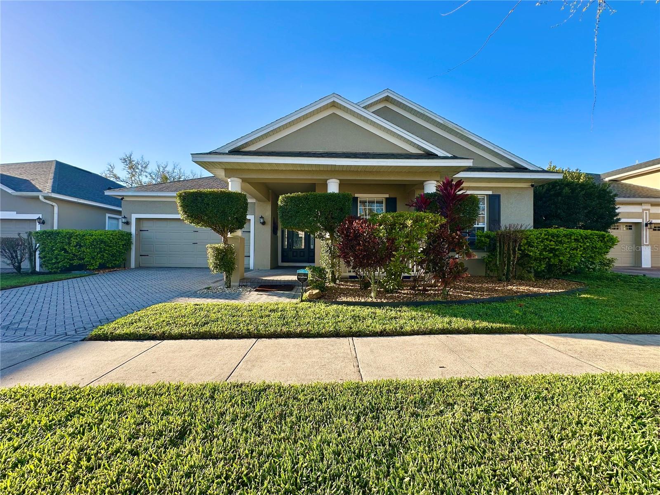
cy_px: 248
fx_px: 267
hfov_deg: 102.1
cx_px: 330
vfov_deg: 85.7
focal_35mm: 14
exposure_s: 1/412
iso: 40
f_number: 2.2
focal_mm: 2.22
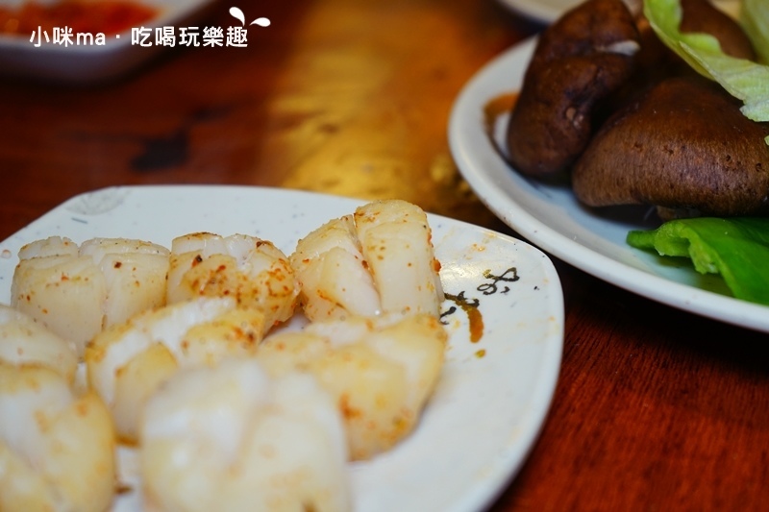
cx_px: 384
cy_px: 256
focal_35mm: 58
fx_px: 1239
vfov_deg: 23.4
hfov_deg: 34.5
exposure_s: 1/60
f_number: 5
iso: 640
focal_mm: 58
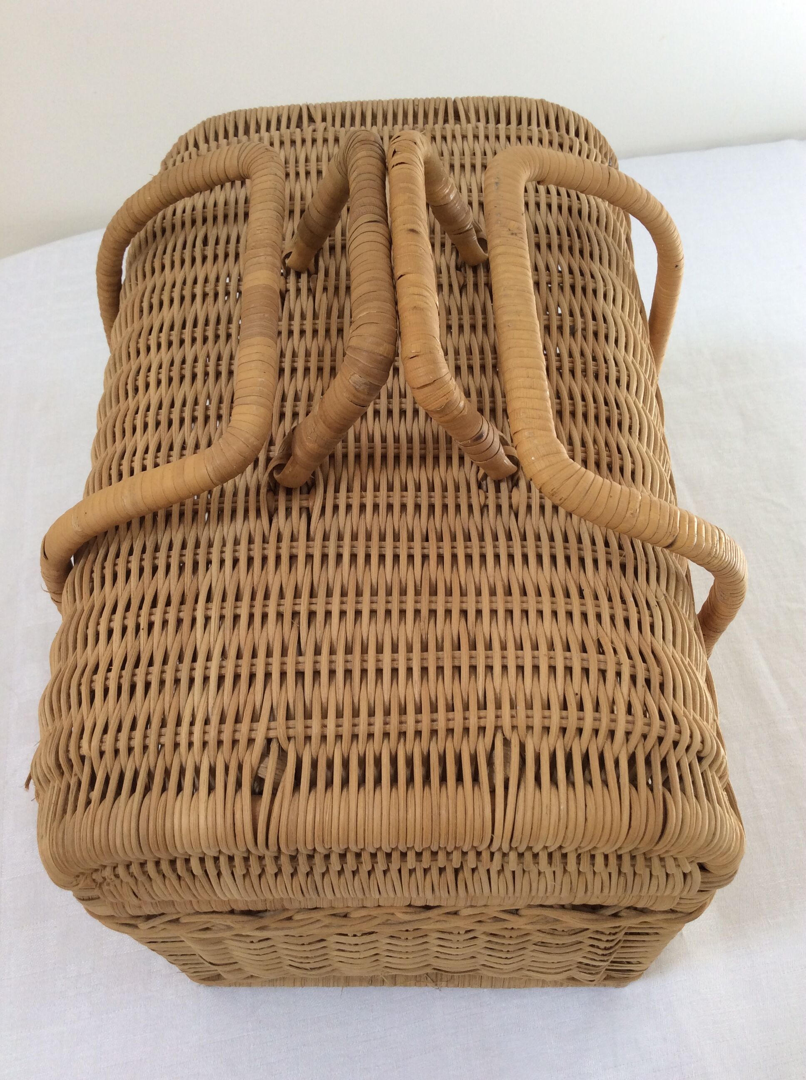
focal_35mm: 32
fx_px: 996
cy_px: 540
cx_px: 403
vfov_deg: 56.9
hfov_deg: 44.1
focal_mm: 3.3
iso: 32
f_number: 2.4
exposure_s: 1/134
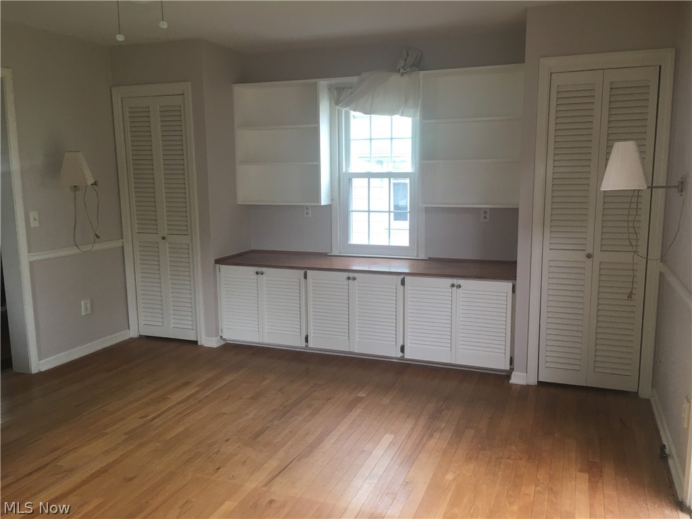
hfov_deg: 61.7
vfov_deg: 48.2
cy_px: 260
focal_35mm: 29
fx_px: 580
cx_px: 346
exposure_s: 1/15
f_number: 2.2
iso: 32
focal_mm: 4.15
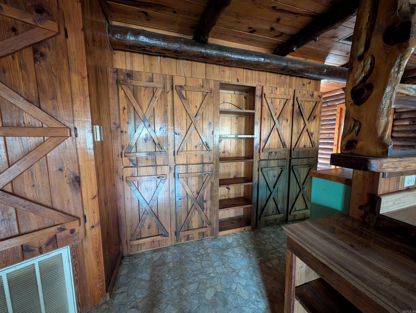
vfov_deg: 94.6
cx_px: 208
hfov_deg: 110.5
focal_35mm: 12
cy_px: 156
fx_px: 144
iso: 2114
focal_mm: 2.02
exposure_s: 1/23.8
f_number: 1.7
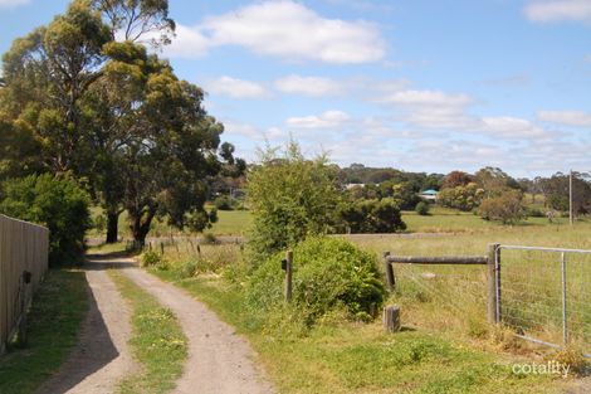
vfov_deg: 29.8
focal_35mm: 45
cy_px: 197
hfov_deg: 43.6
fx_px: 738
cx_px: 296
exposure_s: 1/500
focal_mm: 30
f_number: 18
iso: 1600
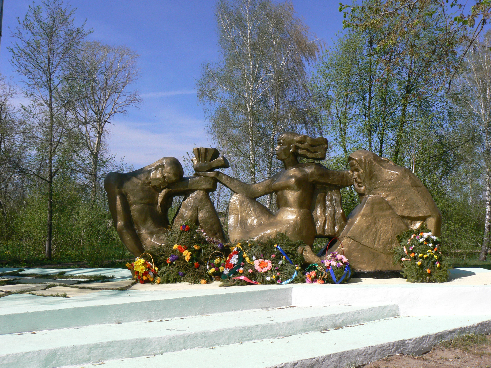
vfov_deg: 39.7
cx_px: 246
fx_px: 511
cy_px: 184
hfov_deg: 51.4
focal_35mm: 36
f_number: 8
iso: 100
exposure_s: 1/500
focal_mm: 6
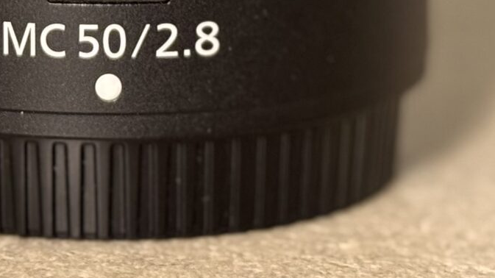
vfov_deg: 5.9
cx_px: 124
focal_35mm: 199
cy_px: -271
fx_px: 2611
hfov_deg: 10.8
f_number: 1.78
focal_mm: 6.76
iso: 320
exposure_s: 1/33
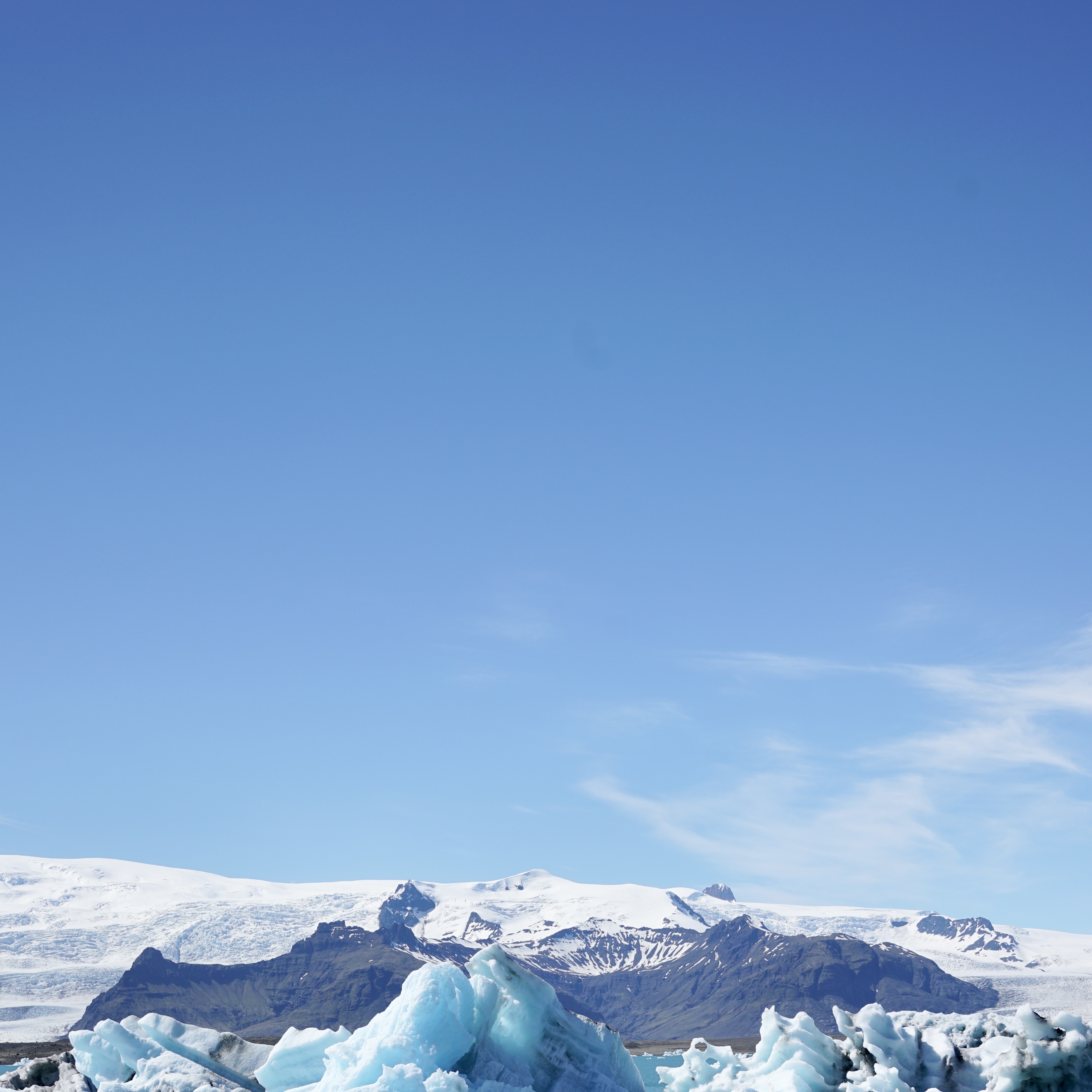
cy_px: 945
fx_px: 1927
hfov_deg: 31.6
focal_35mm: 54
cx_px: 621
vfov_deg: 30.5
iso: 100
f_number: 8
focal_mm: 35
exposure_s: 1/640
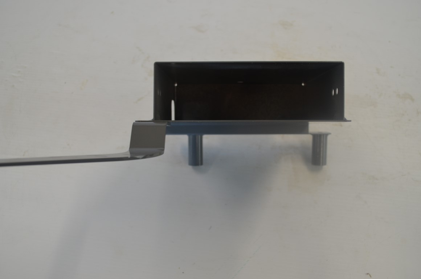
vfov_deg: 36.7
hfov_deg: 53.2
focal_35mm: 36
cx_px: 210
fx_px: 420
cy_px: 140
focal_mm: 24
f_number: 5.6
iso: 400
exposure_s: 1/125
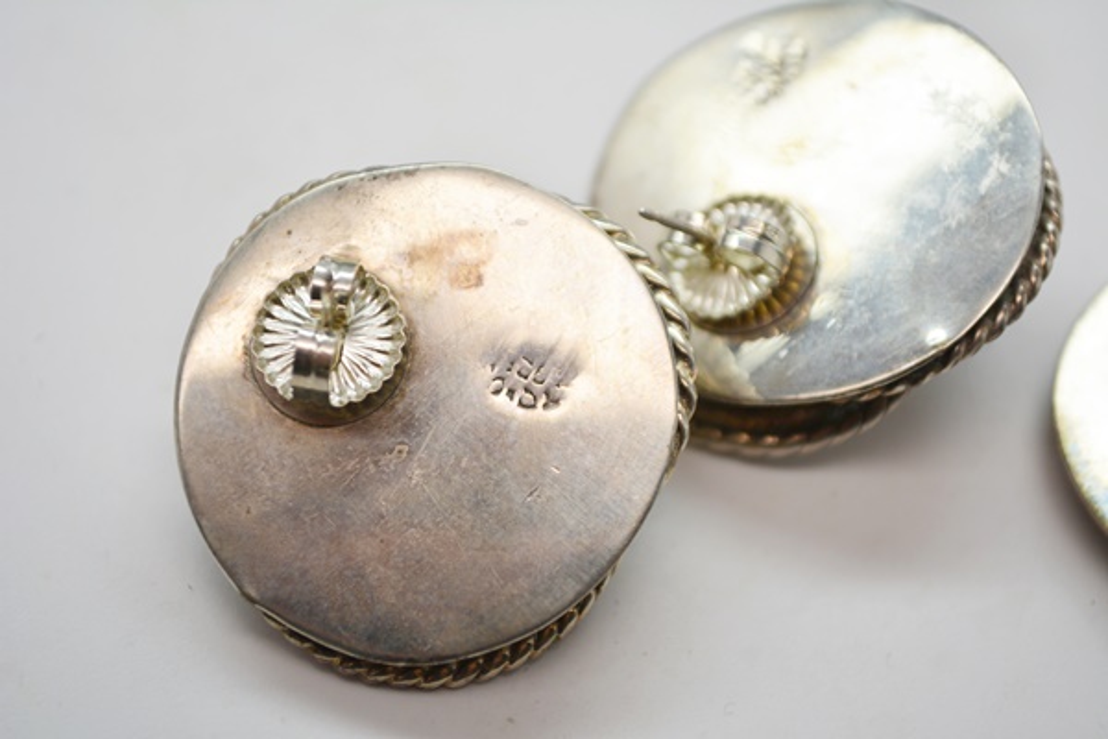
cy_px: 370
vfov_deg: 16.6
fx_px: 2539
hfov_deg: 24.6
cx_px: 554
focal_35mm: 82
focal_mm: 55
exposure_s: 1/125
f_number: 5.6
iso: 220
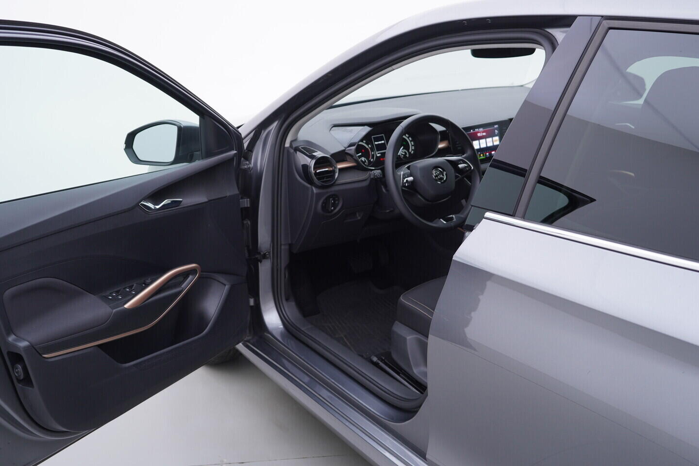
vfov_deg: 36.9
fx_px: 699
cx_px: 350
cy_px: 233
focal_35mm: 36
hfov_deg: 53.1
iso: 125
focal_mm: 24
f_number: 3.2
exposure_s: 1/50
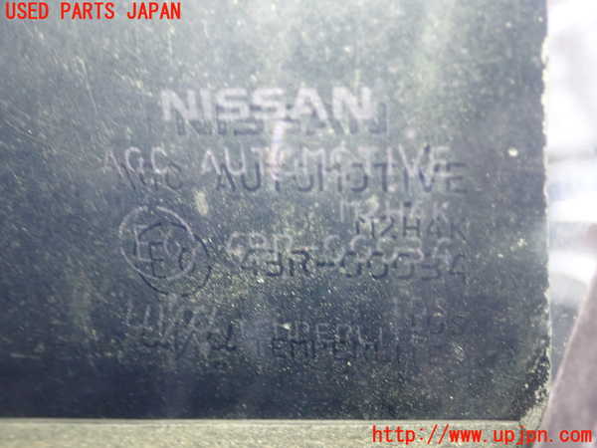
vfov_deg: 33.6
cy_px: 224
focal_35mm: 43
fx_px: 742
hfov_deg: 43.9
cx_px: 298
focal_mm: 7.86
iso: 1000
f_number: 2.9
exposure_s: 1/10
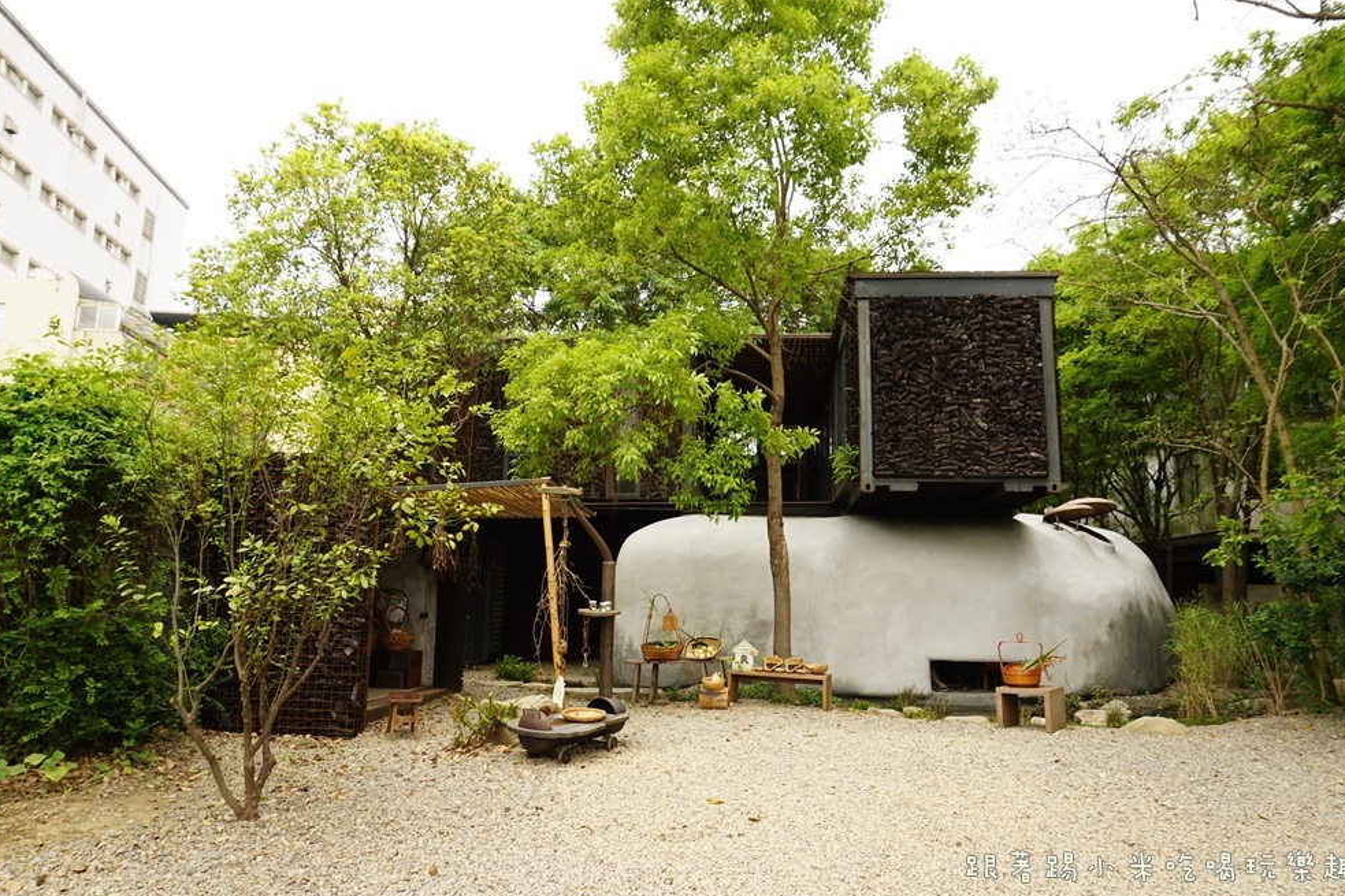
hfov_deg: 71.5
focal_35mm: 25
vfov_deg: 51.3
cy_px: 443
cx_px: 684
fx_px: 934
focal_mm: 16
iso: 100
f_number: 7.1
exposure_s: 1/80
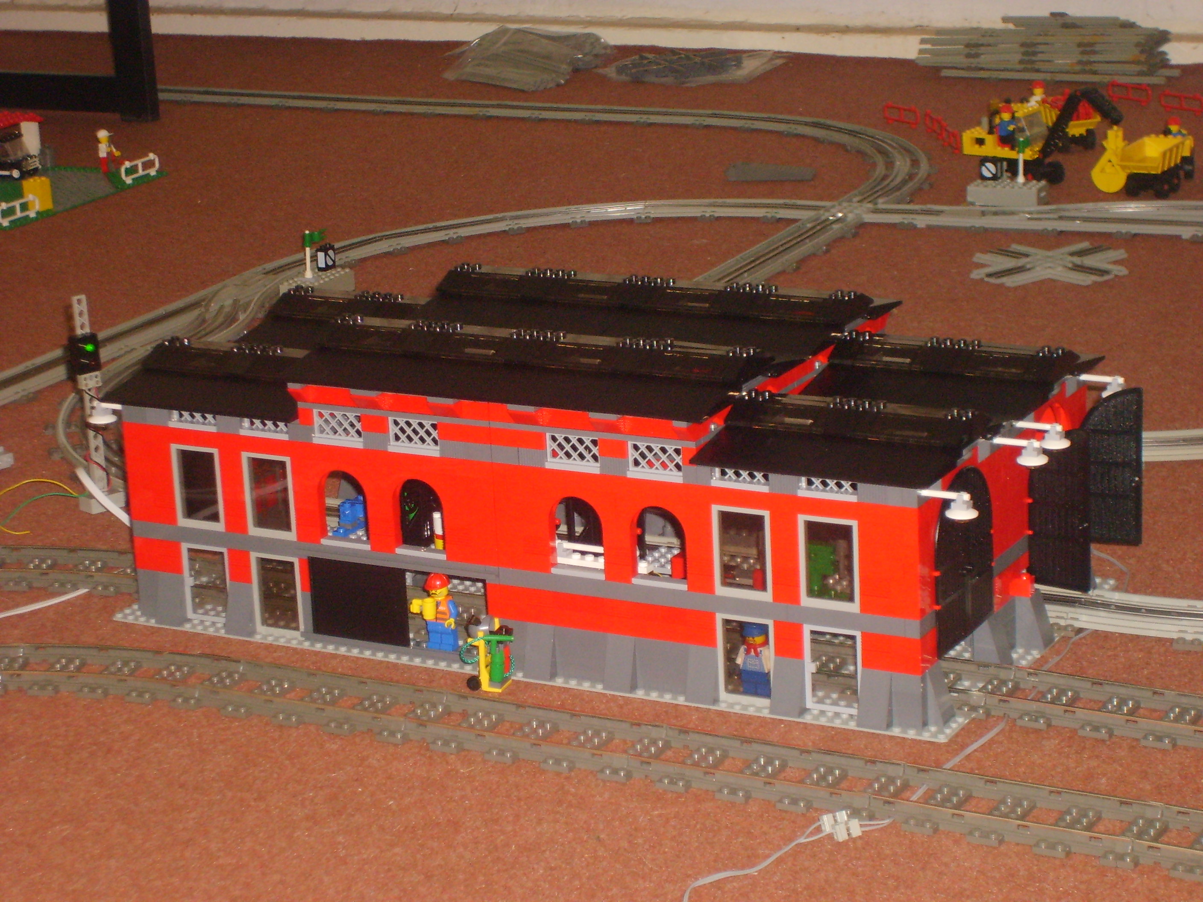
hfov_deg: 21.3
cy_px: 451
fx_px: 3197
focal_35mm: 92
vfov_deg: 16.1
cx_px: 602
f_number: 4.6
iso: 235
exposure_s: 1/60
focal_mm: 15.5
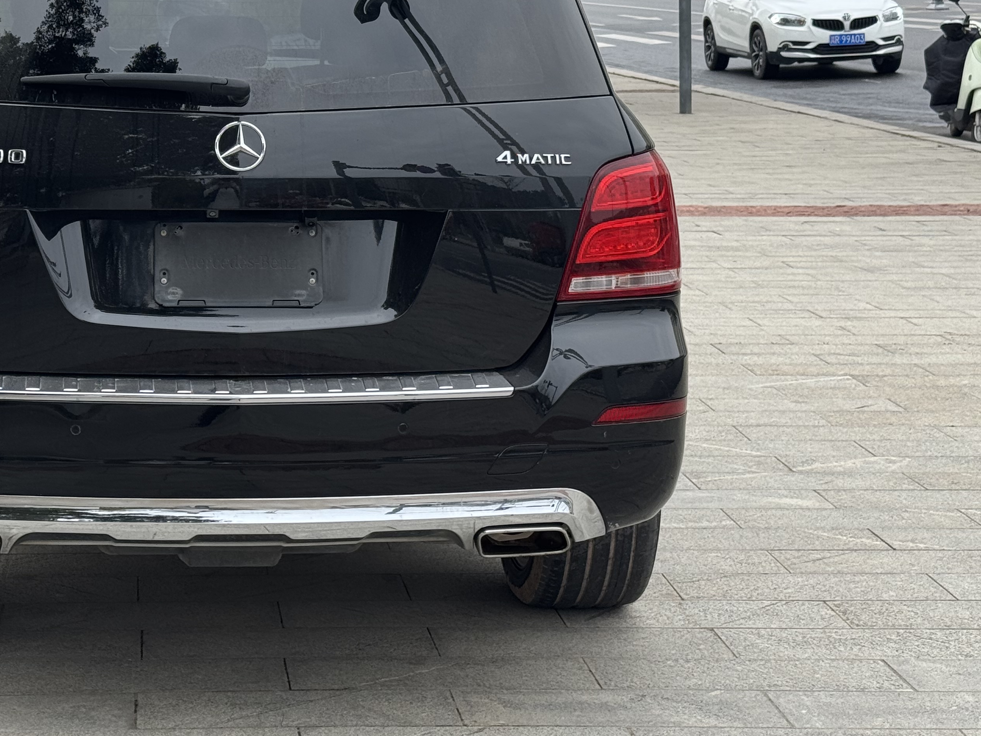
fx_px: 2182
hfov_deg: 25.0
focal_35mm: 77
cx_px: 223
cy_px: 217
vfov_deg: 19.1
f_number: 1.78
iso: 64
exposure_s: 1/503
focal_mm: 6.76
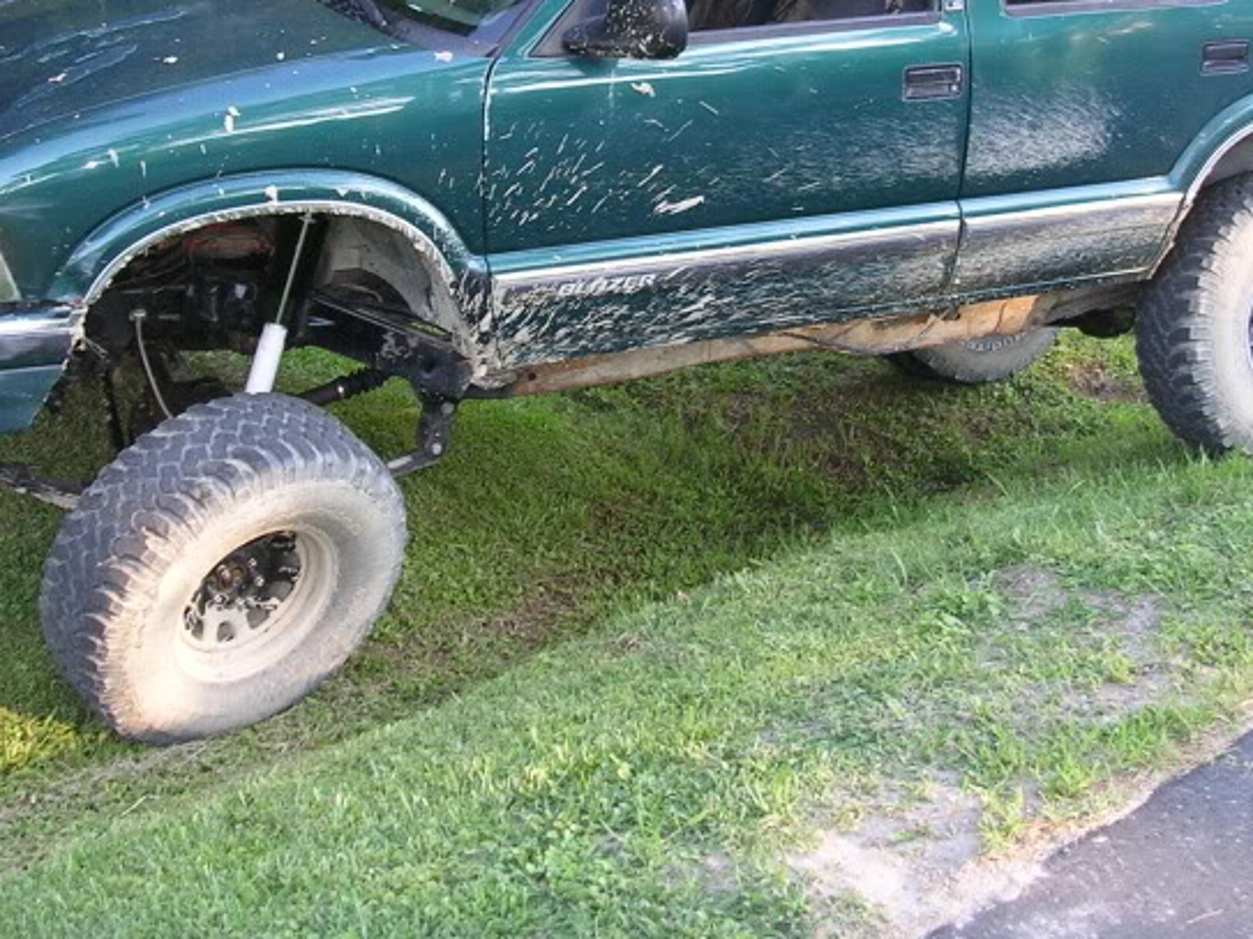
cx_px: 625
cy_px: 251
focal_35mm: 56
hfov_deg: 34.4
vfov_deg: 25.8
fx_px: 2027
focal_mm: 5.8
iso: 50
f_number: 2.8
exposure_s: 1/32
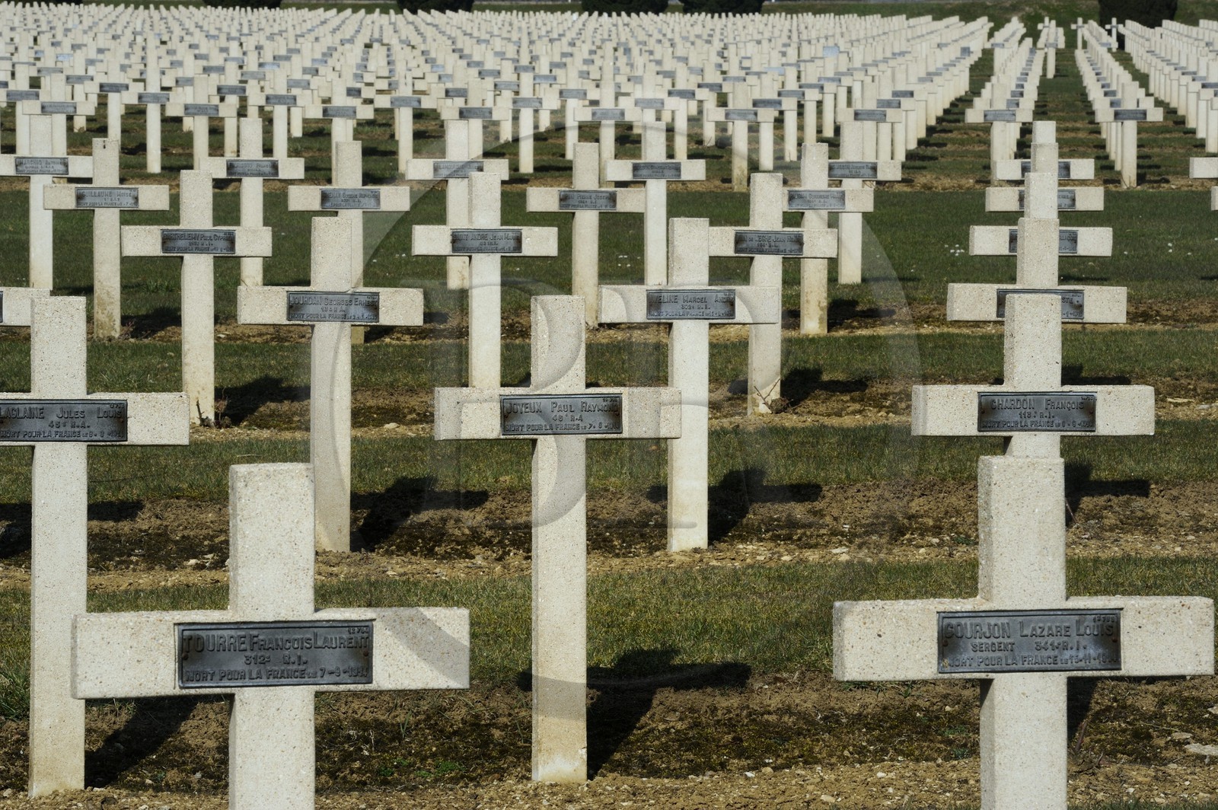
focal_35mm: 135
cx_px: 609
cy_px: 405
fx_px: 4564
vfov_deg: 10.1
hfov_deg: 15.2
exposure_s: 1/200
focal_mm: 135
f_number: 20
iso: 200
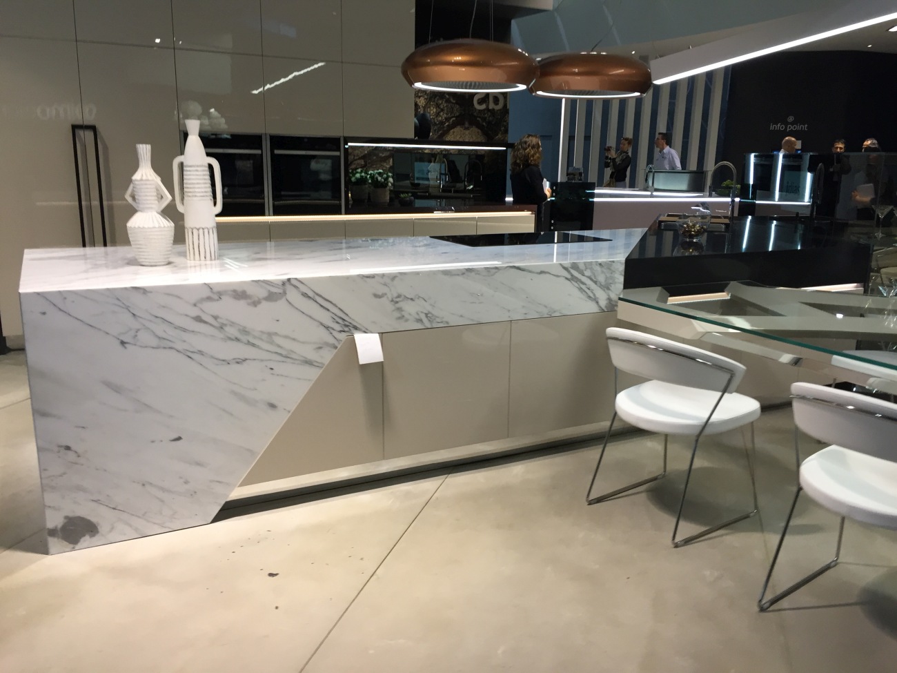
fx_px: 751
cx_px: 448
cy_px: 336
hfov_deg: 61.7
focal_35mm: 29
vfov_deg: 48.2
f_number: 2.2
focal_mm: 4.15
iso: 40
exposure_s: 1/33
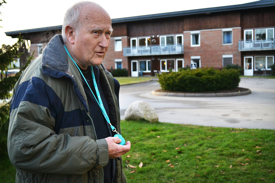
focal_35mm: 39
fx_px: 298
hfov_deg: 49.6
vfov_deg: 34.2
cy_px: 92
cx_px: 138
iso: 800
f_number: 4.2
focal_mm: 26
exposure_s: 1/640
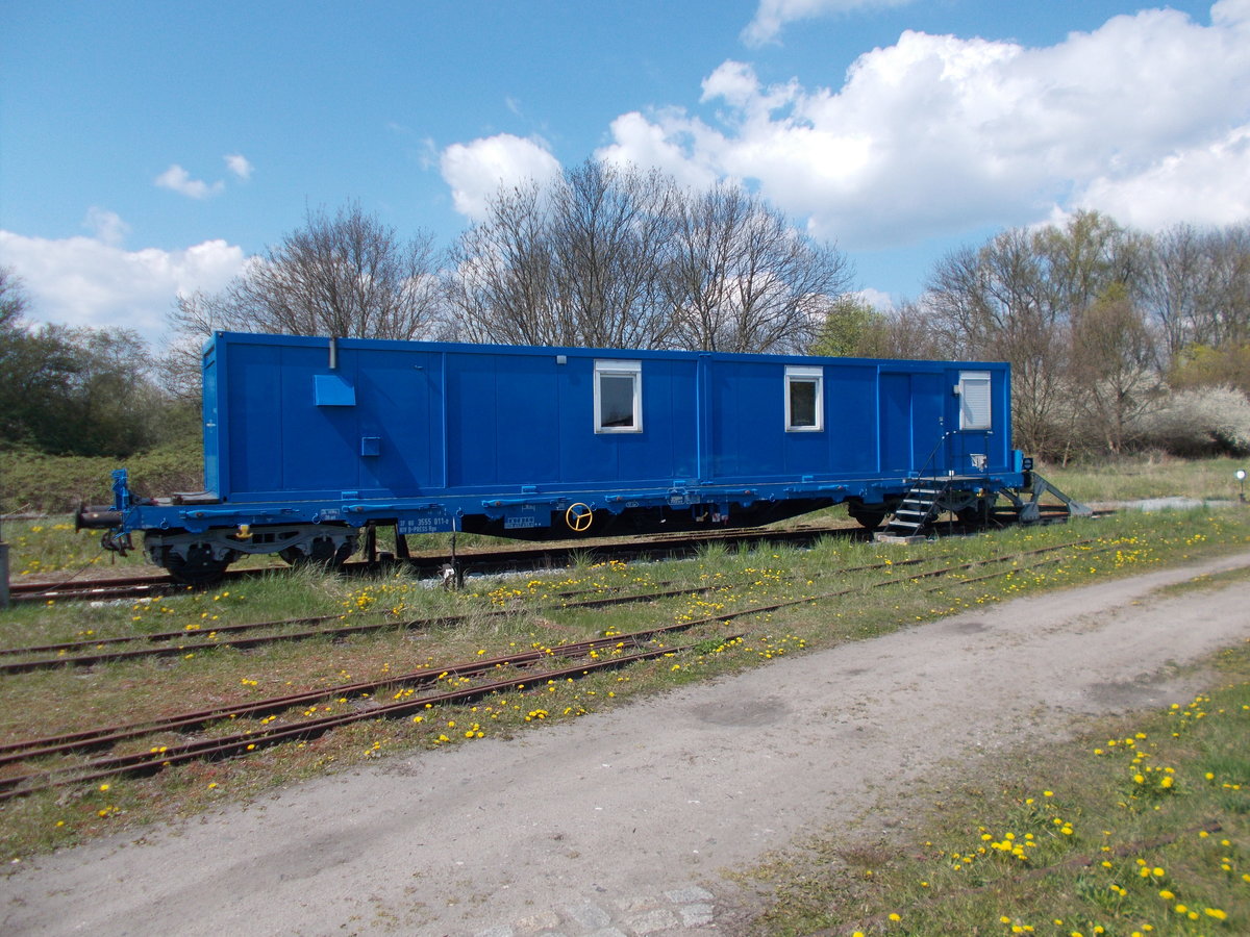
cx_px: 625
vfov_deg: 53.1
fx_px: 939
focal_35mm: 26
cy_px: 468
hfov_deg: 67.3
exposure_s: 1/160
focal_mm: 4.6
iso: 80
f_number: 8
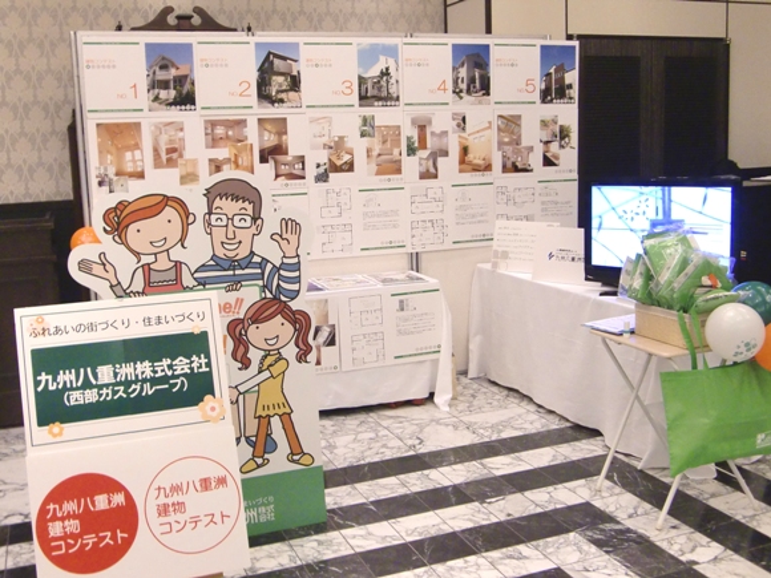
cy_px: 289
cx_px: 386
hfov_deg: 47.9
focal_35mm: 39
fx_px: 869
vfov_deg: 36.8
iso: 320
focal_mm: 6.9
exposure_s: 1/60
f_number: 3
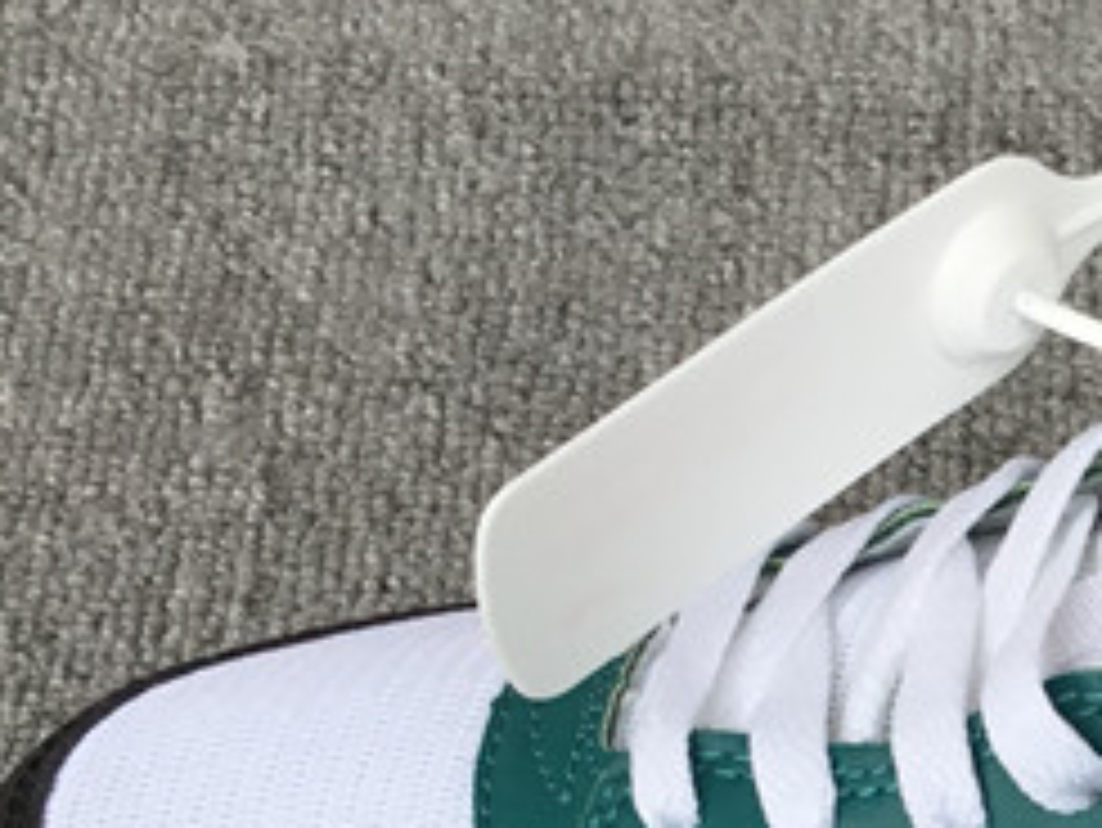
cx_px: 1367
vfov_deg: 12.4
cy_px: 1190
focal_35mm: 114
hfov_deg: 16.5
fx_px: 3631
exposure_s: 1/149
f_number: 2.4
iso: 25
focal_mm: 3.3
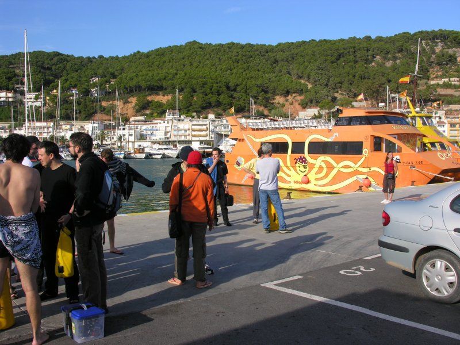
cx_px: 230
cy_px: 172
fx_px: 465
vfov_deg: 40.7
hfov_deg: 52.6
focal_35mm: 35
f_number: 6.3
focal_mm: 8.9
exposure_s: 1/174
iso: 50
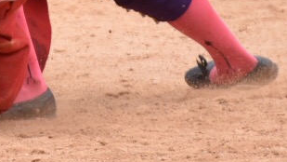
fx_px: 8366
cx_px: -205
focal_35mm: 1099
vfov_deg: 1.1
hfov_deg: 2.0
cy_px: -143
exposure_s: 1/1000
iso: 1250
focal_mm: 200
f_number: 5.6
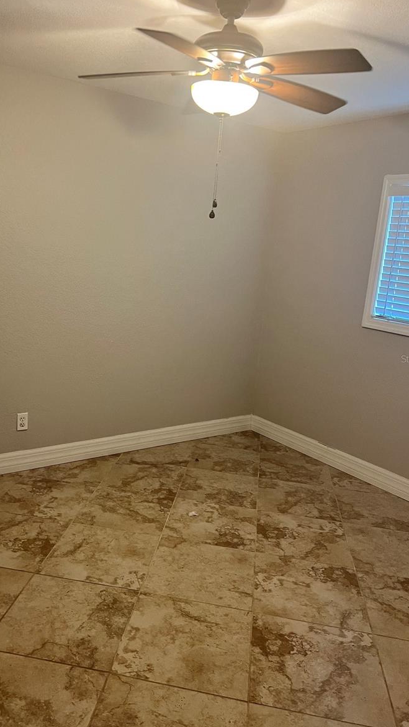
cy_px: 359
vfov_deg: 66.1
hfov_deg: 40.0
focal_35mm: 29
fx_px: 559
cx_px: 166
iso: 200
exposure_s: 1/60
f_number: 1.5
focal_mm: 5.7
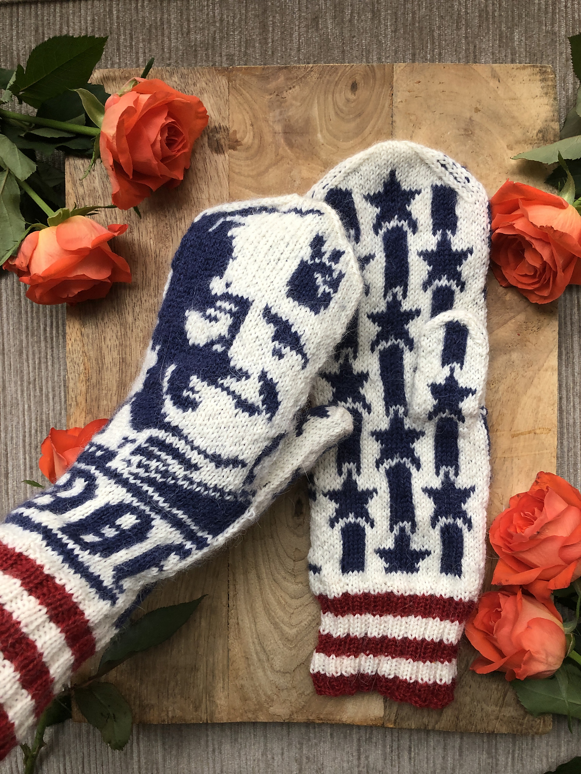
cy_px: 387
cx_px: 290
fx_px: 627
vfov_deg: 63.4
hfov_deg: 49.7
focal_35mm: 28
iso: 25
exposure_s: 1/30
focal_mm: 4
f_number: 1.8
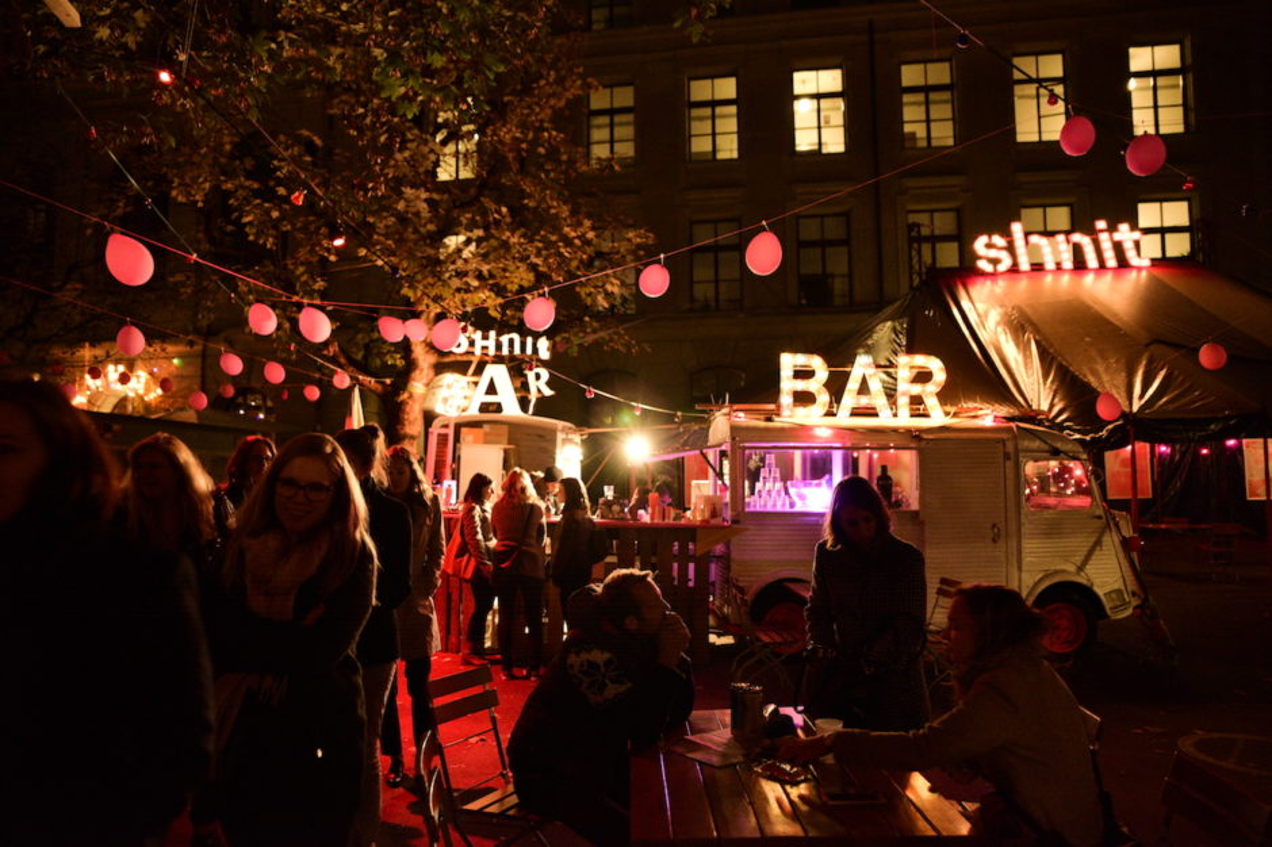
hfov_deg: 73.8
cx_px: 636
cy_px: 424
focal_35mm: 24
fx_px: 848
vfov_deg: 53.1
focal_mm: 24
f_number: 2.8
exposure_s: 1/50
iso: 5000
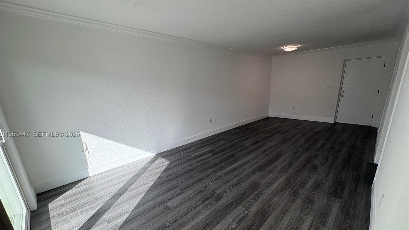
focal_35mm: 16
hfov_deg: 99.3
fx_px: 174
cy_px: 135
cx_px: 211
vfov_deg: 66.6
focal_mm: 2.22
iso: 64
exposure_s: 1/284
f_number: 2.2
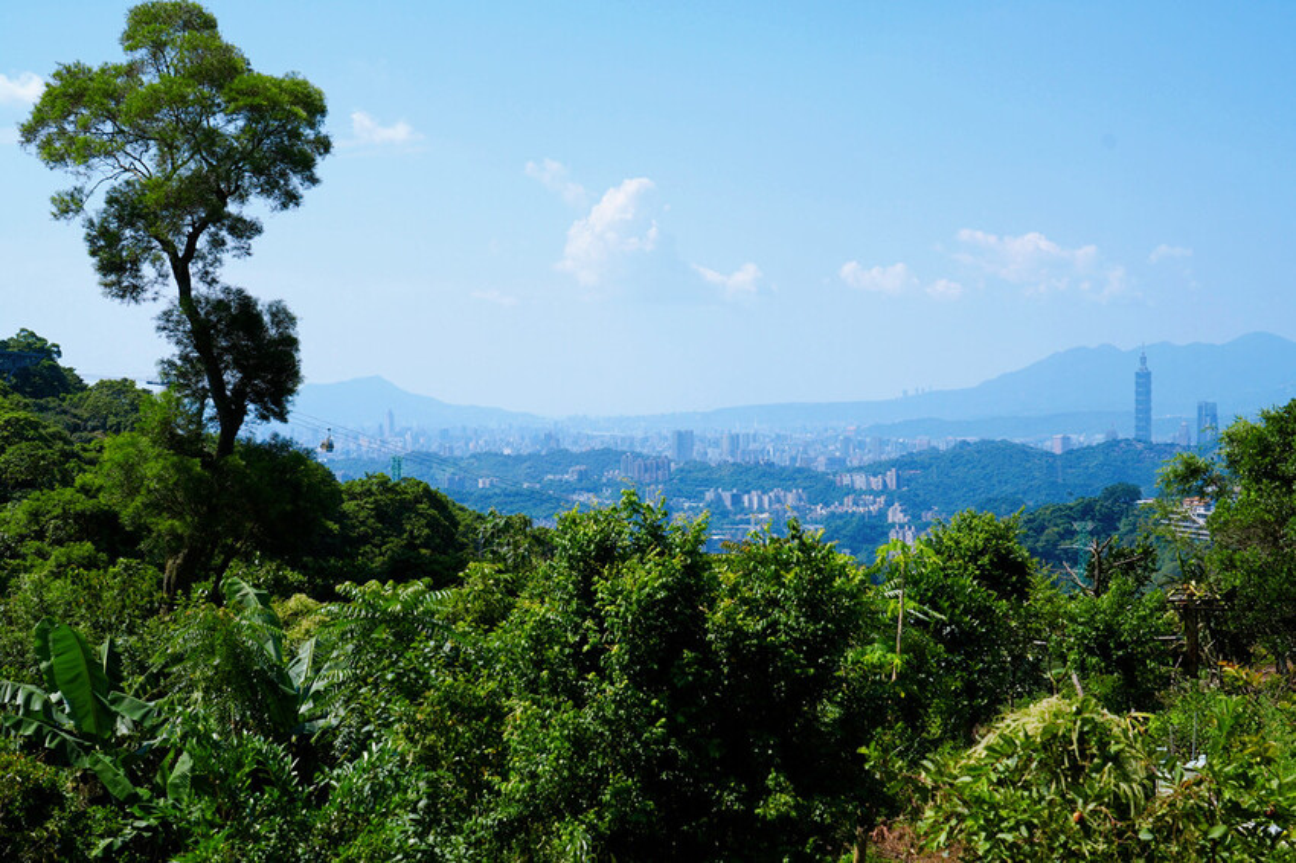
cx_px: 648
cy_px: 432
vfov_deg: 26.0
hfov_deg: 38.2
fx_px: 1871
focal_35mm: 52
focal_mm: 52
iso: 320
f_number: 8
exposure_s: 1/1000
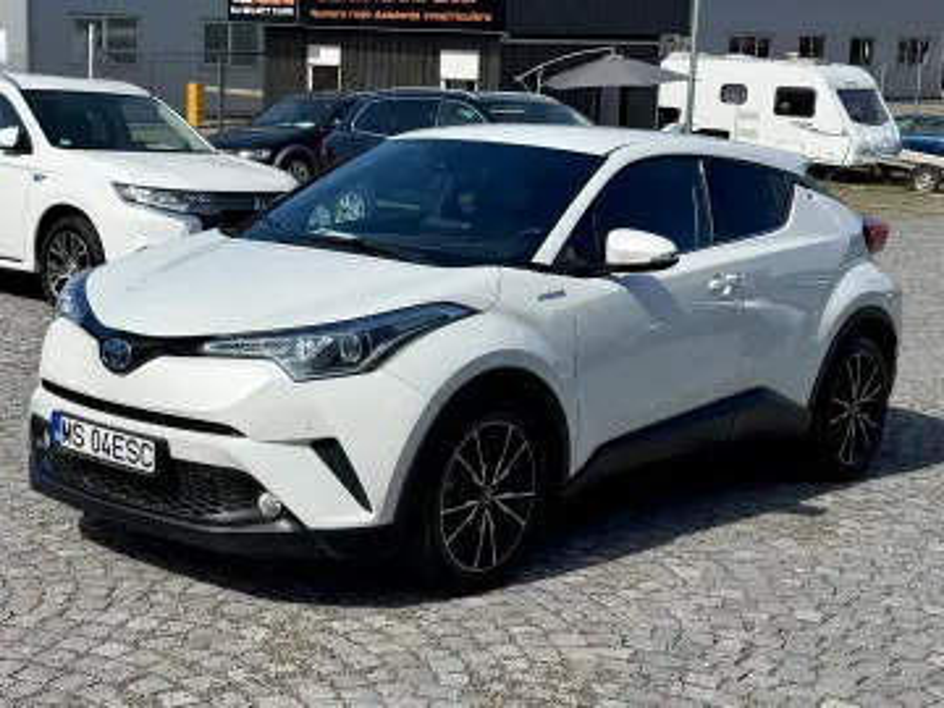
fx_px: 654
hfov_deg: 71.6
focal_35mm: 24
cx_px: 472
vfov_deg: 56.8
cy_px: 354
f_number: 1.78
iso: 80
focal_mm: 6.76
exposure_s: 1/7353
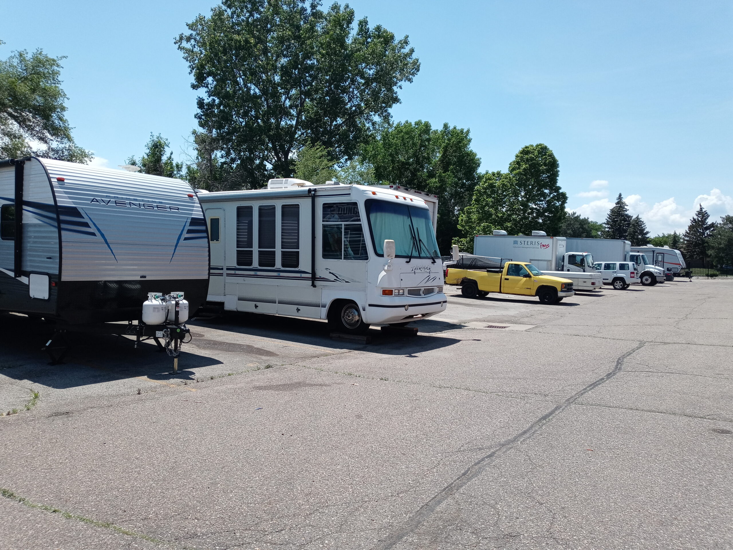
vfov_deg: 49.7
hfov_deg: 63.4
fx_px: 593
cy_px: 275
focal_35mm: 28
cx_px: 366
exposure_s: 1/1919
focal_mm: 3.61
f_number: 1.8
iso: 100
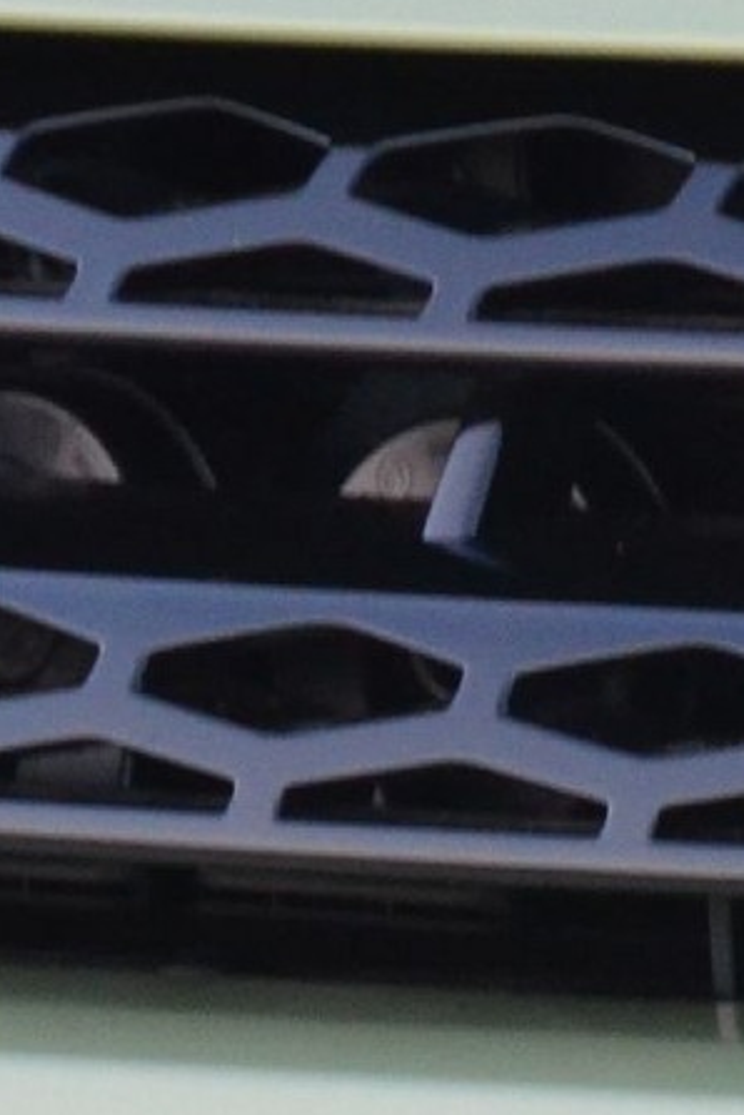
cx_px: 1336
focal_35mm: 1676
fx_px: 51952
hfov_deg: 0.8
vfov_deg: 1.2
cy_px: 1210
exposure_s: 1/250
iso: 1600
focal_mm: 200
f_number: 5.6
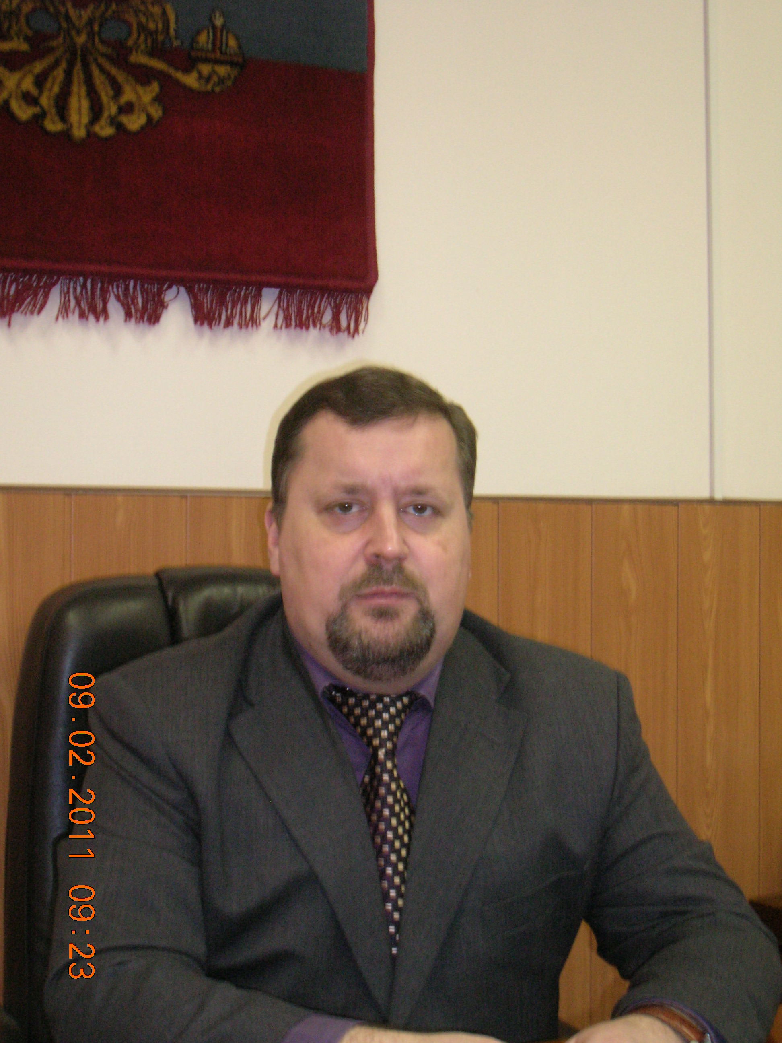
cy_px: 522
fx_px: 1627
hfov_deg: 27.0
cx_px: 391
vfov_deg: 35.5
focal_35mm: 54
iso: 200
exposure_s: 1/23.6
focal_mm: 9
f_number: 3.4
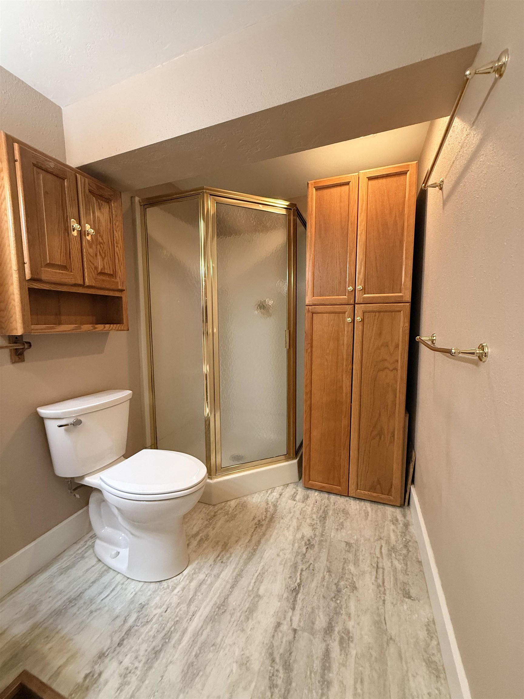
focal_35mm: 14
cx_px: 262
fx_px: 283
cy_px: 350
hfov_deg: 85.7
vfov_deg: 102.1
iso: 500
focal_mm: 2.22
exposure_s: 1/60
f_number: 2.2
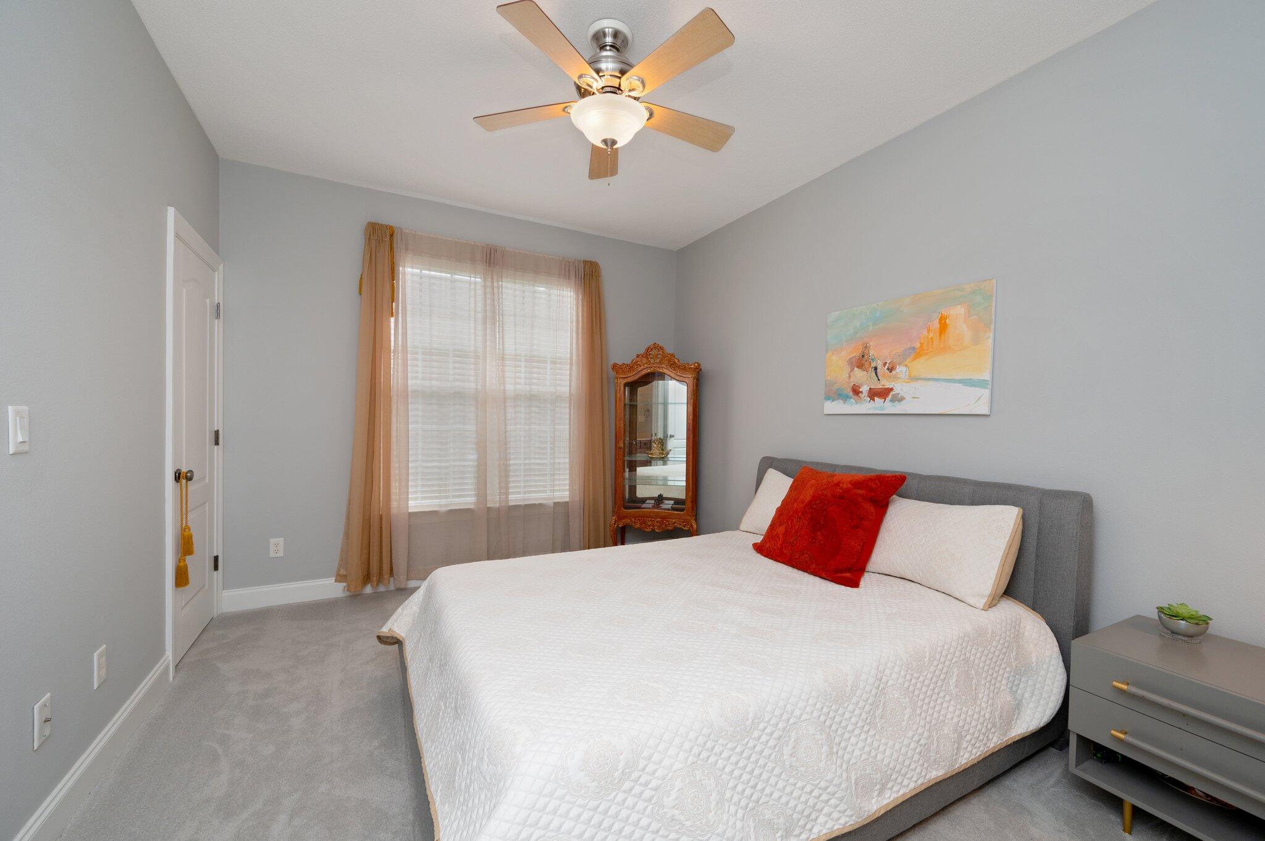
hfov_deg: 104.3
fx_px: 492
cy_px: 420
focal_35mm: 14
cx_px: 632
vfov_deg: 81.1
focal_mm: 14
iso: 320
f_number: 9
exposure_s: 1/30
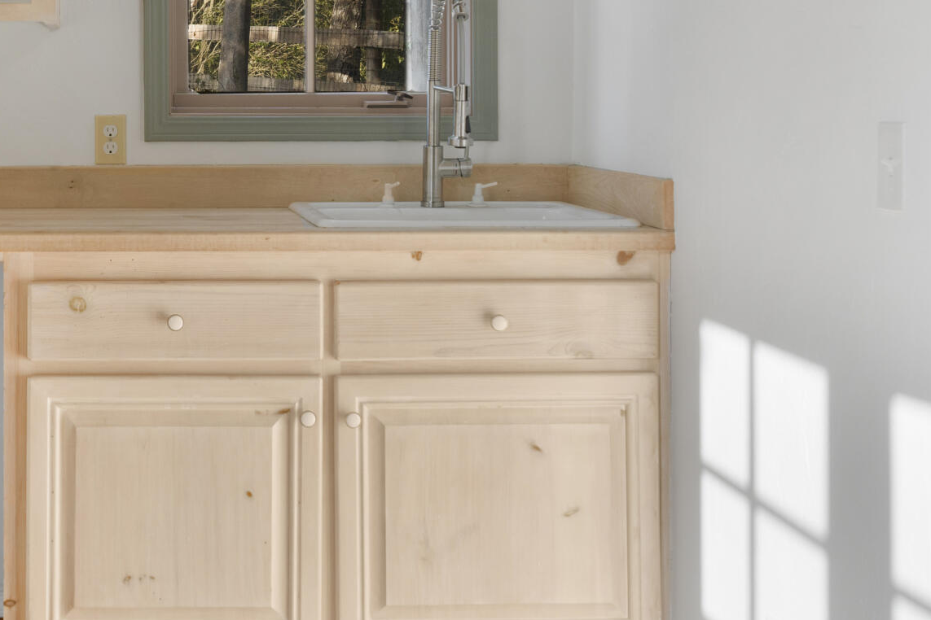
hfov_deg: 30.9
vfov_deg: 21.3
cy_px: 116
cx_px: 148
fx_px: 1629
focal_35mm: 63
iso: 640
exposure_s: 1/30
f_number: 7.1
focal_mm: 24
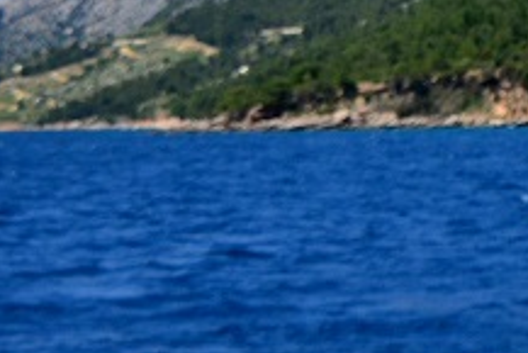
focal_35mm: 165
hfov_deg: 12.2
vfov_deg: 8.2
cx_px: 627
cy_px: -174
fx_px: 2422
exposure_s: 1/4000
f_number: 4
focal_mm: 24
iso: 400
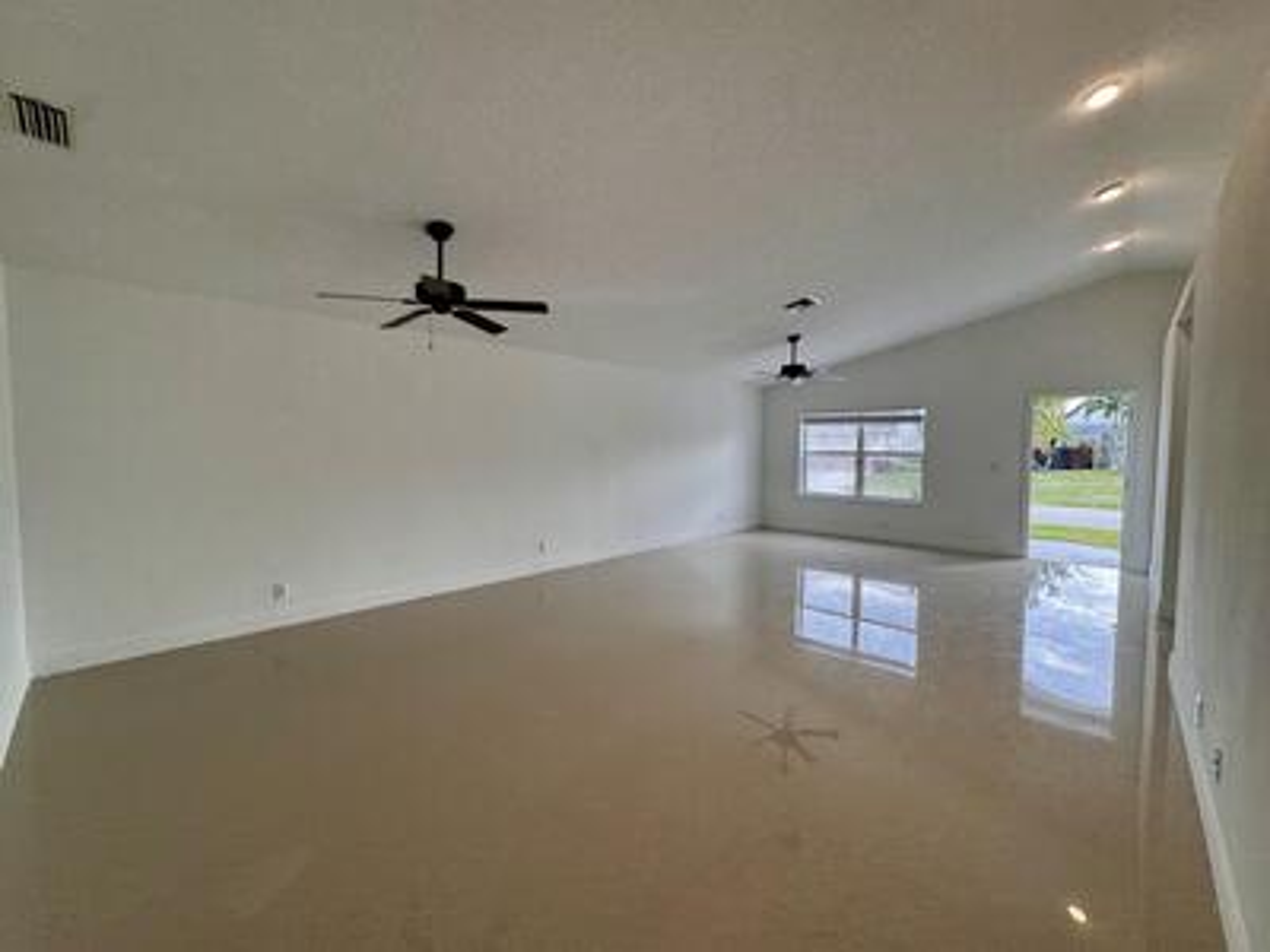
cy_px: 476
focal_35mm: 14
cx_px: 635
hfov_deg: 102.1
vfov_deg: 85.7
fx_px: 514
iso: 50
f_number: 2.2
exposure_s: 1/120
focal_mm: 2.22
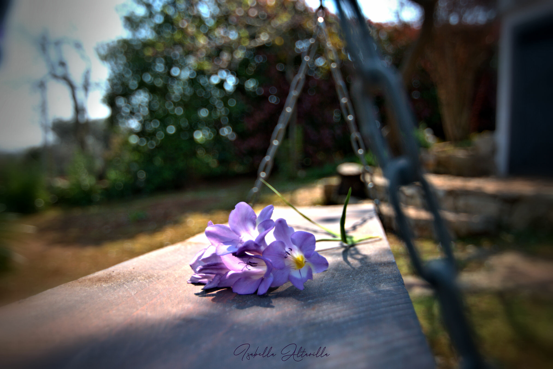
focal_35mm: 30
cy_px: 184
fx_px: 461
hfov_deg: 61.9
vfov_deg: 43.6
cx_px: 276
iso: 100
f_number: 2.8
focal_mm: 20
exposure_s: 1/1000
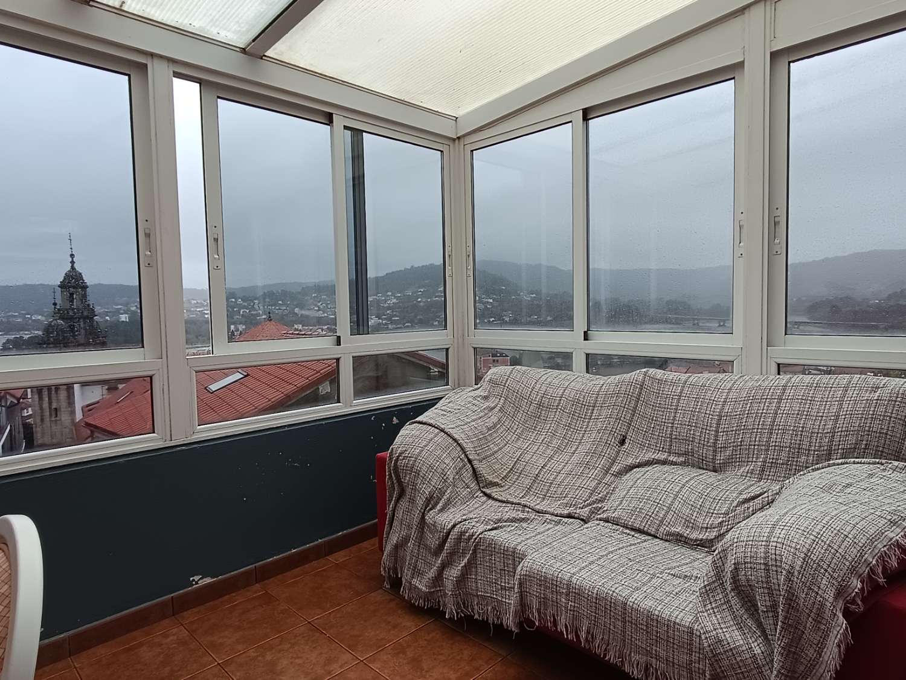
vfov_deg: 66.0
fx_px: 523
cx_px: 453
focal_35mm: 20
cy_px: 340
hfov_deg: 81.7
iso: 58
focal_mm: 1.65
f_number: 2.2
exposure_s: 1/128
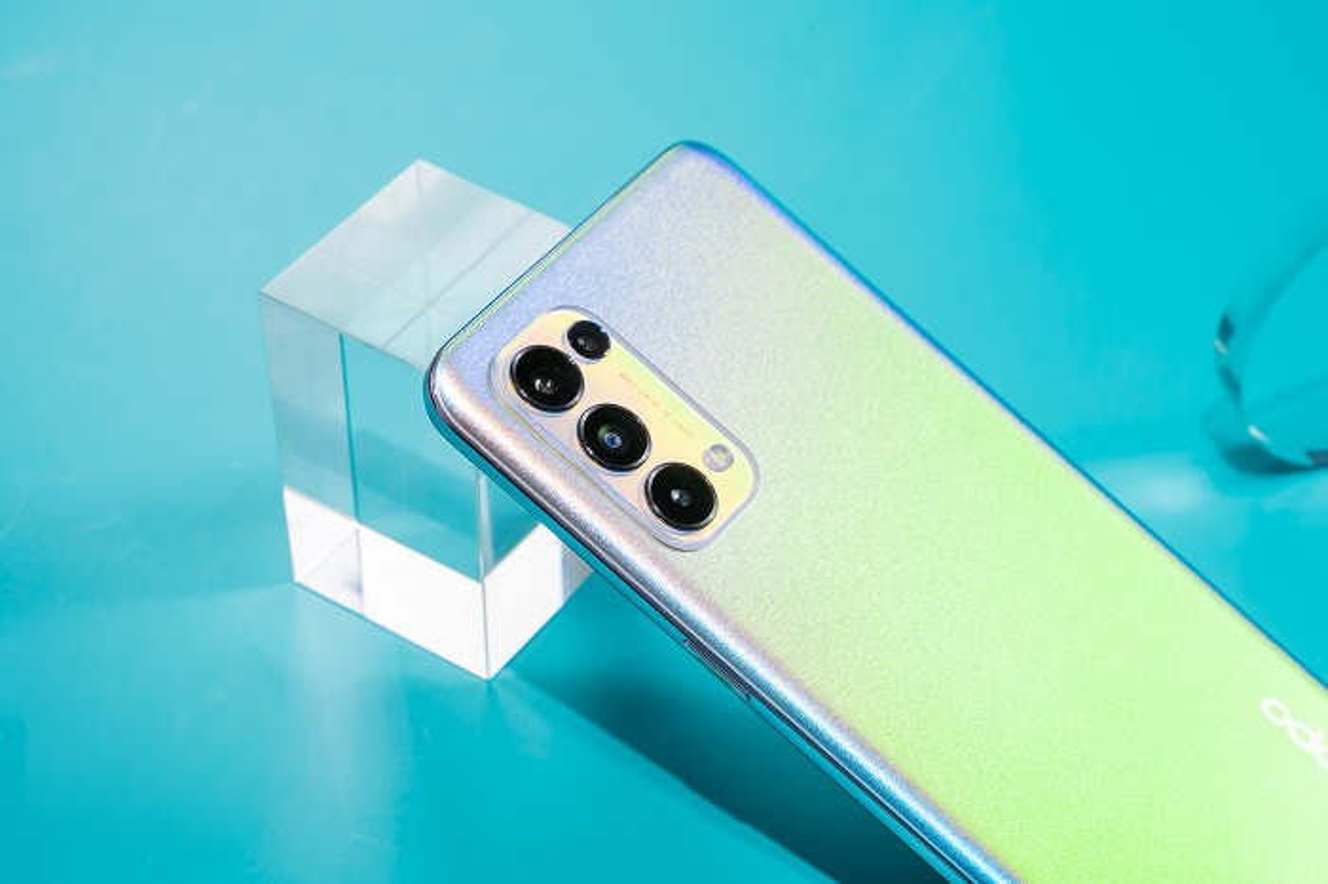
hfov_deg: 28.9
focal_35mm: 70
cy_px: 442
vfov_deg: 19.4
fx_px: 2581
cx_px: 664
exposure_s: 1/5
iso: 100
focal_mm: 70
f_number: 13
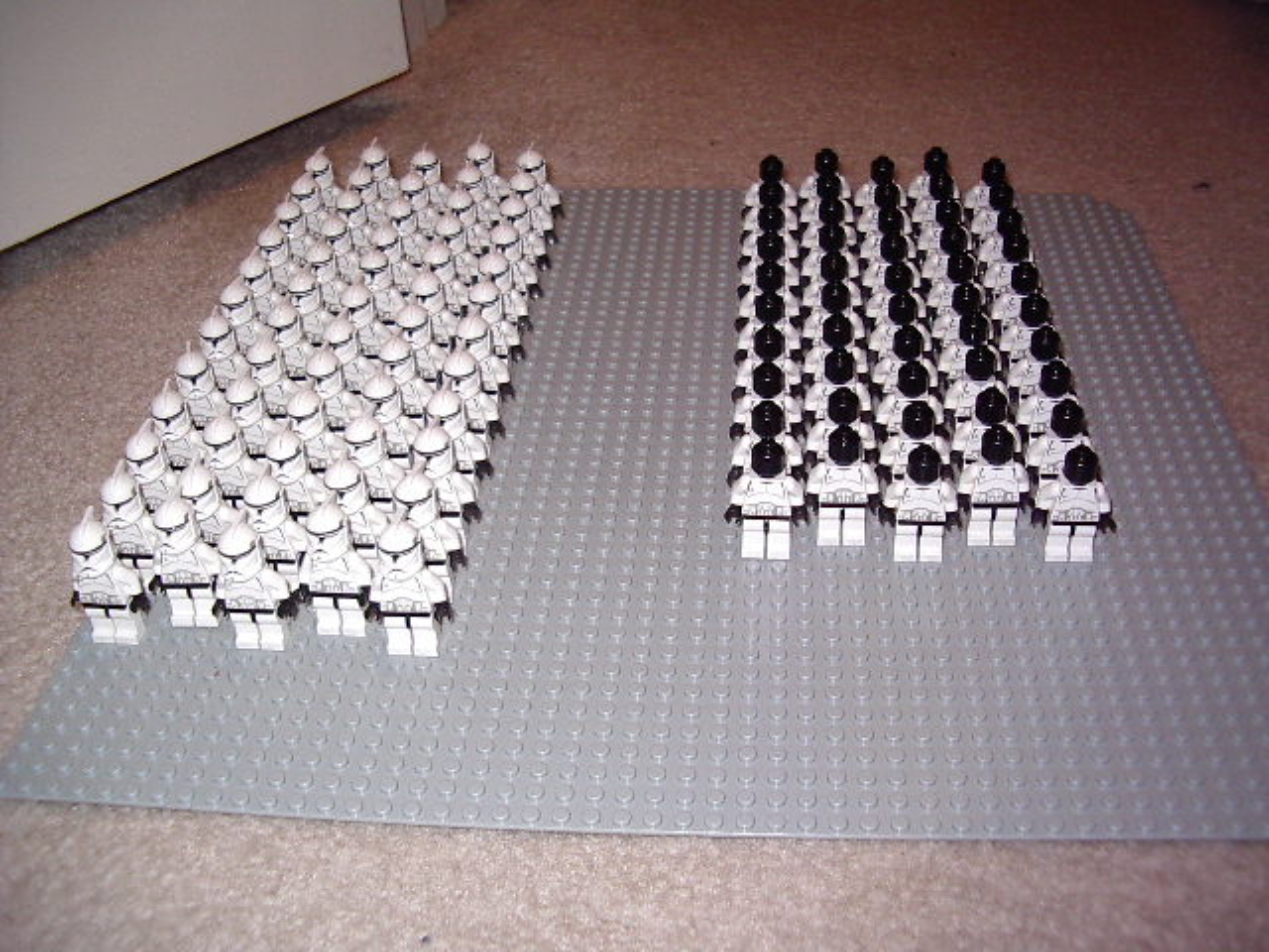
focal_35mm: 38
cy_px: 476
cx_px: 634
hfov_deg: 49.0
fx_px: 1393
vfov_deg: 37.7
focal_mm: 5.8
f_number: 2.6
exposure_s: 1/60
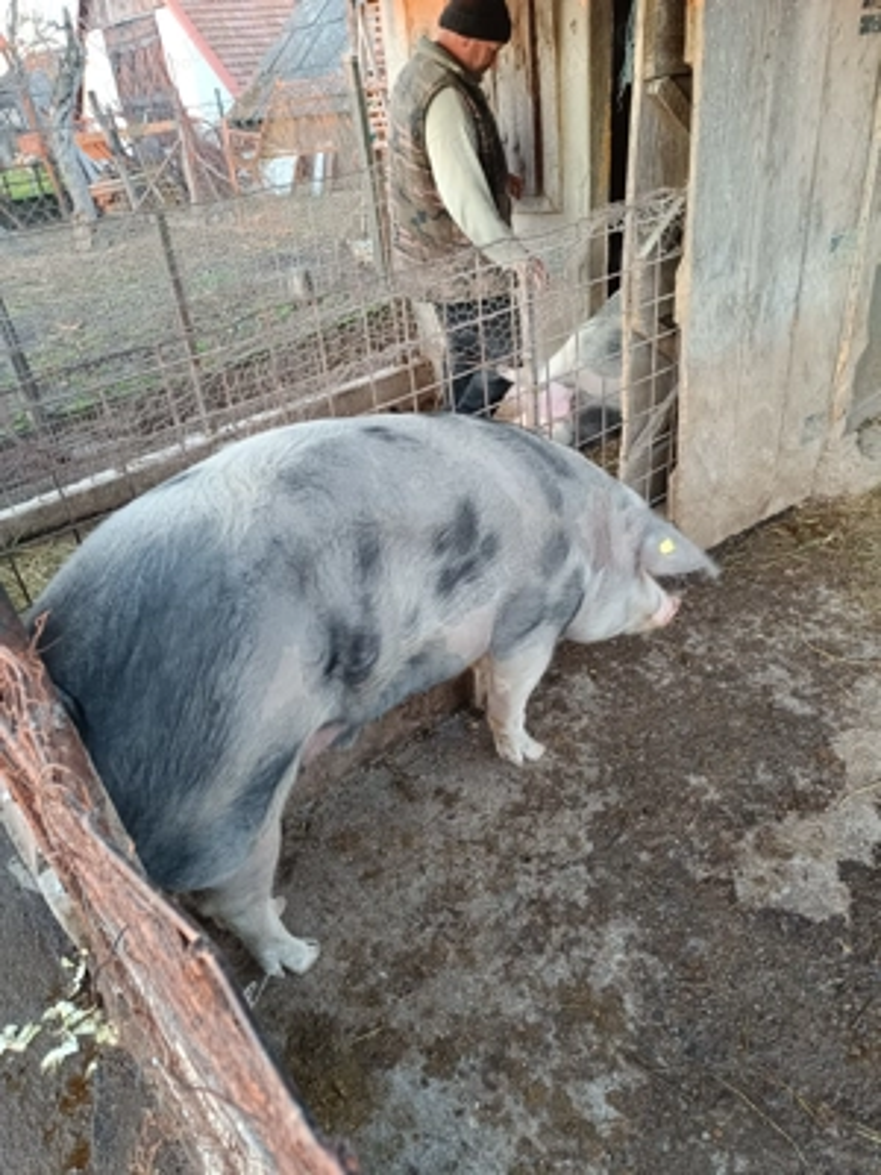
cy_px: 588
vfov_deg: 71.6
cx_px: 440
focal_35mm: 24
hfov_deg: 56.8
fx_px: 814
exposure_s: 1/50.1
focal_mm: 5.59
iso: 648
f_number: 1.88
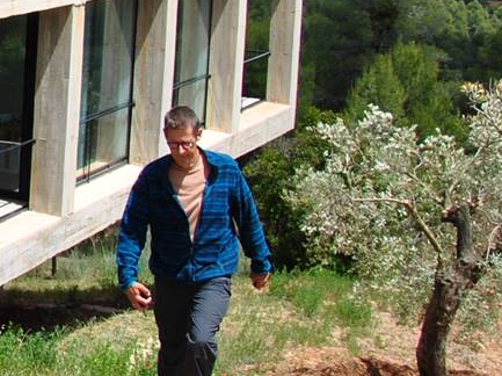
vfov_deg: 12.1
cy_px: -46
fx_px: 1739
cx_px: -343
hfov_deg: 14.8
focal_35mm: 120
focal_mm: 18
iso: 160
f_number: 10
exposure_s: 1/250
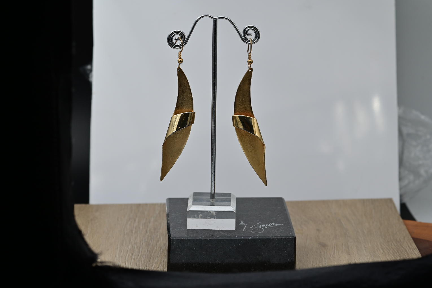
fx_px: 1332
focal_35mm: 111
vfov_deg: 12.3
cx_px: 211
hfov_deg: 18.4
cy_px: 150
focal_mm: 105
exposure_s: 1/125
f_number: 11
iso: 450
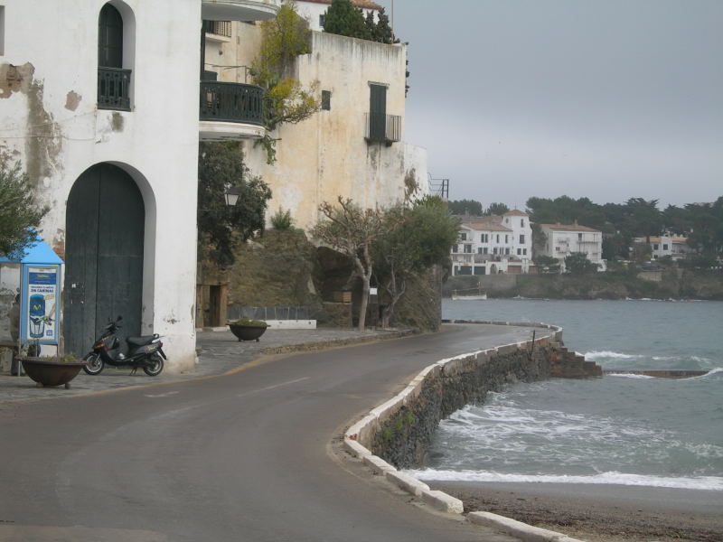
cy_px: 271
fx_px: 1922
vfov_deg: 16.1
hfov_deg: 21.3
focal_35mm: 92
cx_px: 362
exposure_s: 1/126
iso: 50
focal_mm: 19.1
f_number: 4.3
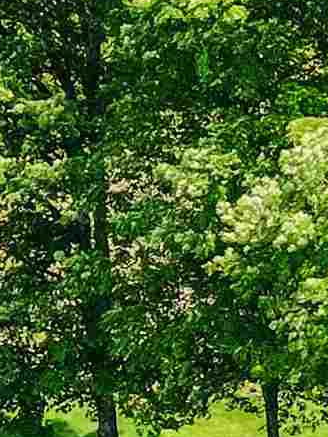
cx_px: 64
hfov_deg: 1.3
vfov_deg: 1.7
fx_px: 14724
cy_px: 658
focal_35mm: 1166
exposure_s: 1/400
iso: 100
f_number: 3.4
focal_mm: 30.71
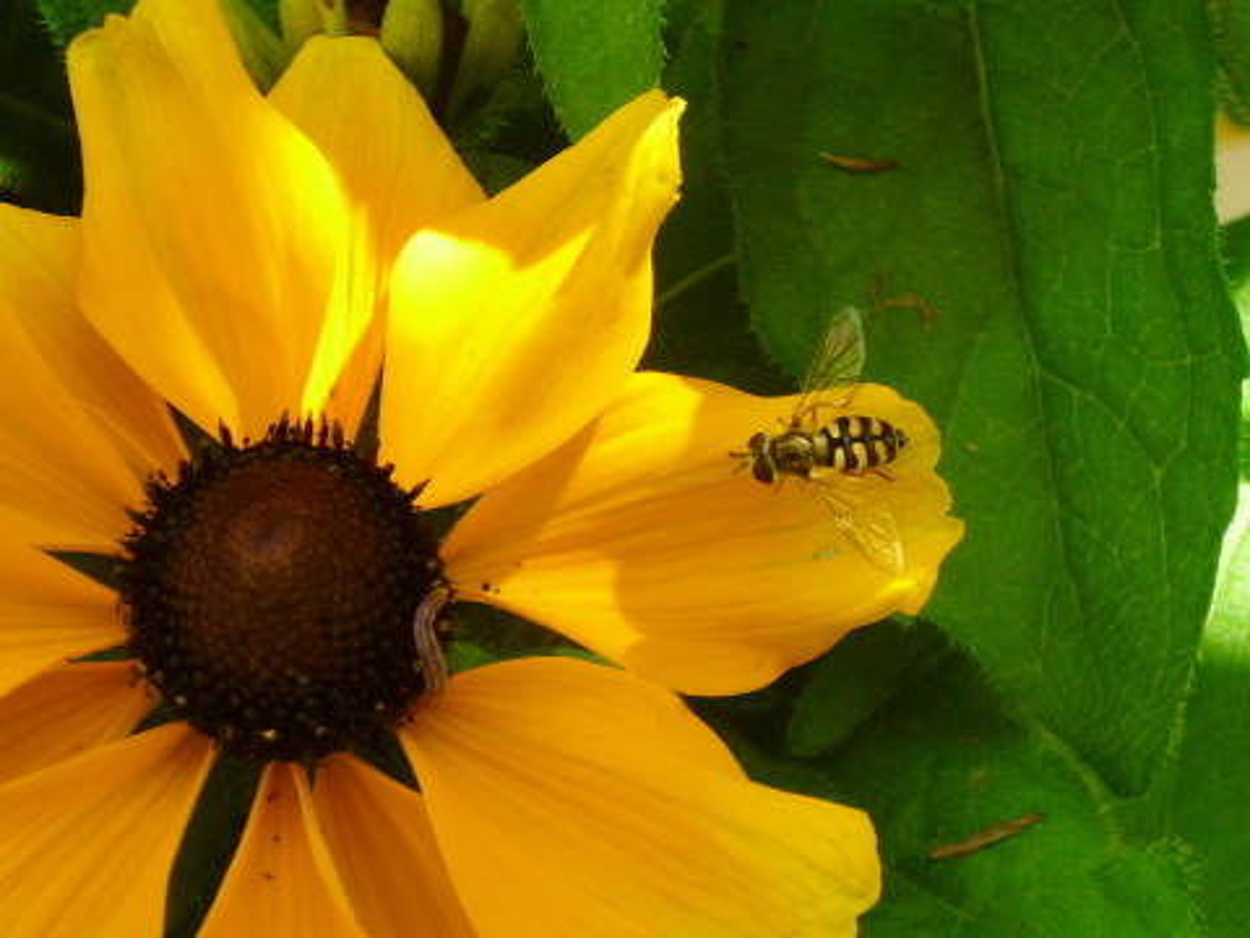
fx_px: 4333
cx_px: 625
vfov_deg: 12.3
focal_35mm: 120
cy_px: 469
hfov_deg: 16.4
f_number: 5.6
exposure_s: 1/200
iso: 160
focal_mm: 13.6
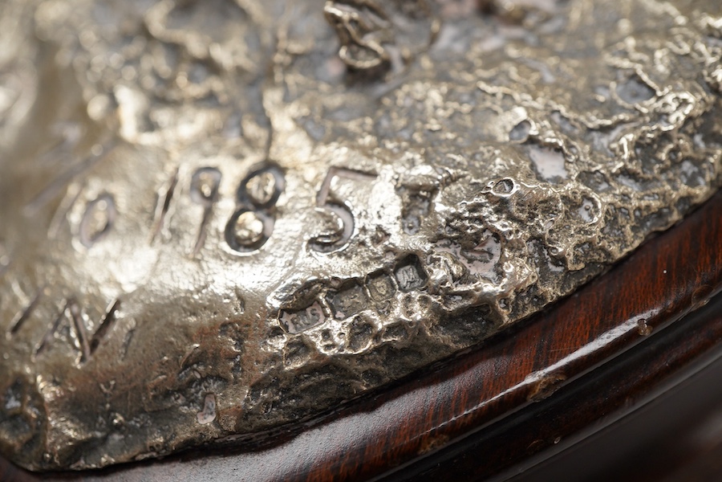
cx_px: 361
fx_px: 902
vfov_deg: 29.9
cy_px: 241
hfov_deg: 43.6
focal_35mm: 45
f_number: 9
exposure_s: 1/125
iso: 800
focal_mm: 30
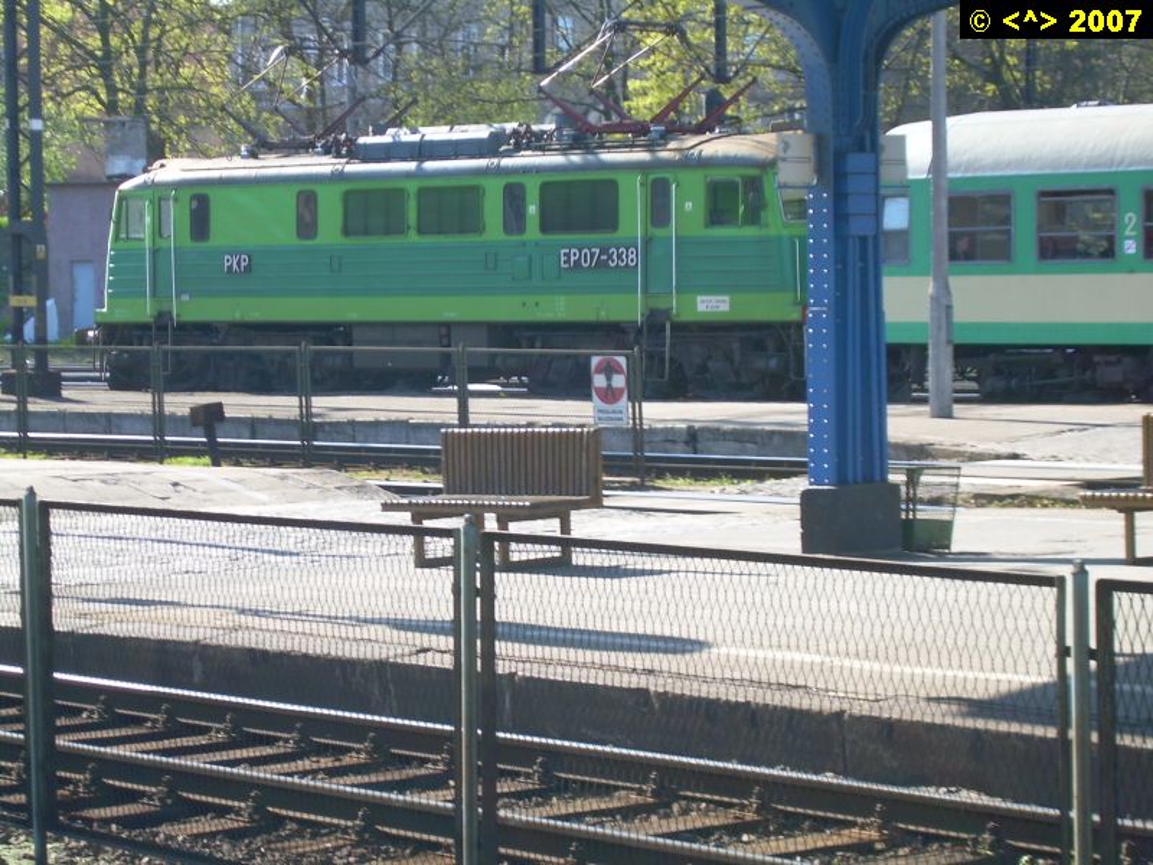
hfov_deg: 17.9
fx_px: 3664
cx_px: 576
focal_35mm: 110
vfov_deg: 13.5
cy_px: 432
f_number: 4.9
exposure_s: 1/92.5
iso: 50
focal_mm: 18.9
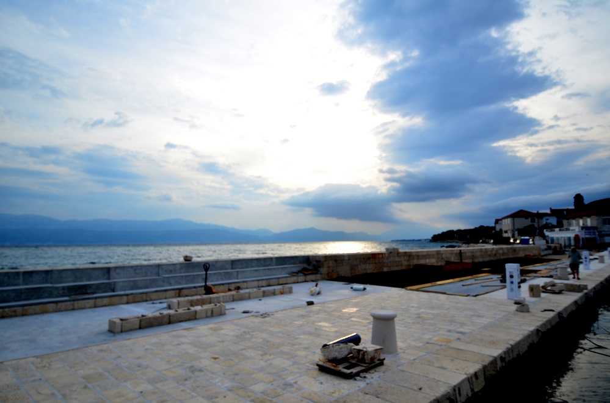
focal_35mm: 21
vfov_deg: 59.2
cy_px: 202
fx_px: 355
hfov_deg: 81.3
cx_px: 305
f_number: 4
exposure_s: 1/500
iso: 100
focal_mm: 14
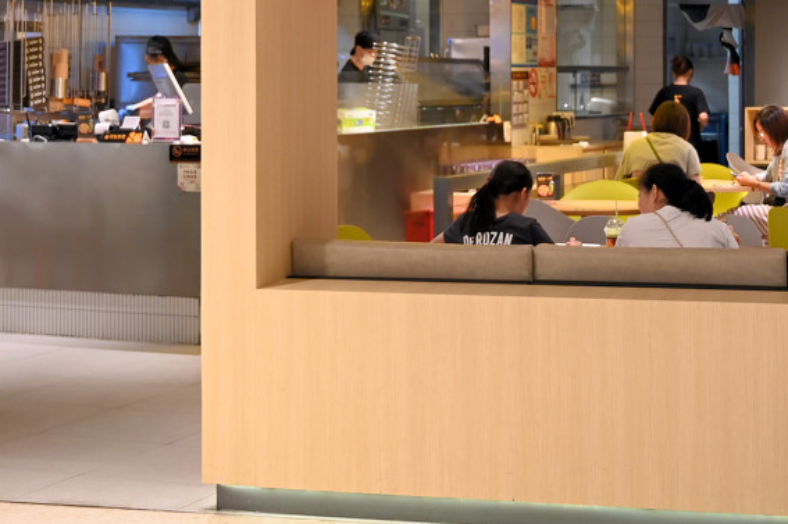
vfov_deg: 17.0
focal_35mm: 79
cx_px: 435
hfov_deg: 25.7
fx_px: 1728
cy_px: 65
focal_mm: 35
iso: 720
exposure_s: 1/80
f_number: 4
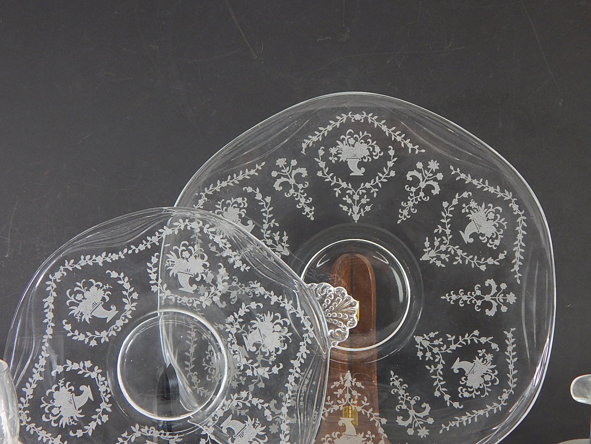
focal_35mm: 31
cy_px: 222
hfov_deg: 58.4
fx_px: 529
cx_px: 296
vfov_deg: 45.4
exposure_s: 1/30
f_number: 3.2
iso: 160
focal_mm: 5.6
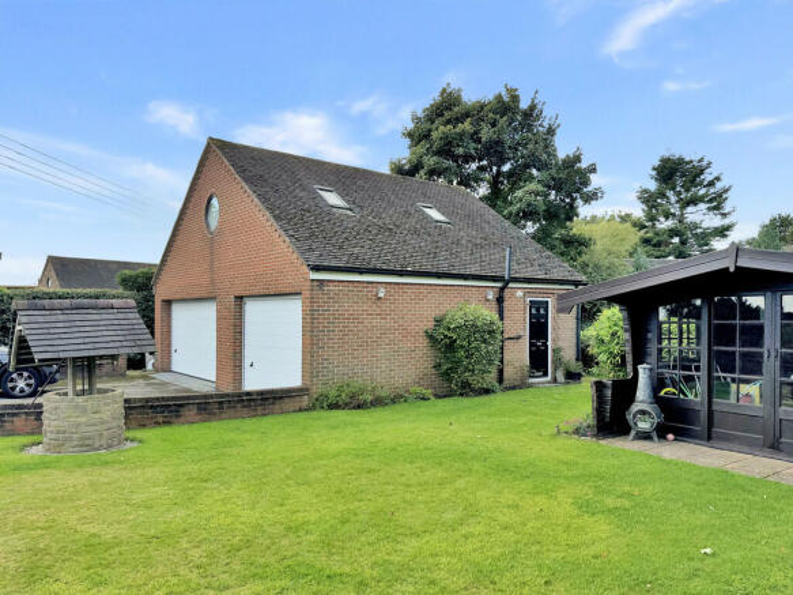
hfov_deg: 71.6
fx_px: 550
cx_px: 396
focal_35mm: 24
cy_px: 298
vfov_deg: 56.8
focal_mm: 6.76
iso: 80
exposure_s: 1/2506
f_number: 1.78
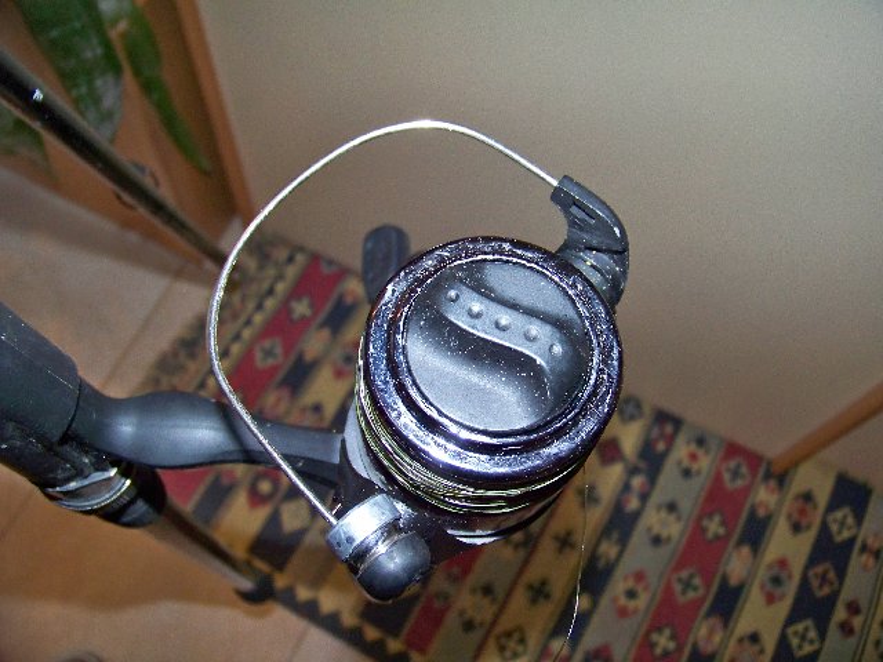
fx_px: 842
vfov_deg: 42.9
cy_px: 331
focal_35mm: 33
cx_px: 442
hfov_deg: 55.4
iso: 200
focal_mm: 5.85
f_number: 2.8
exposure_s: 1/30
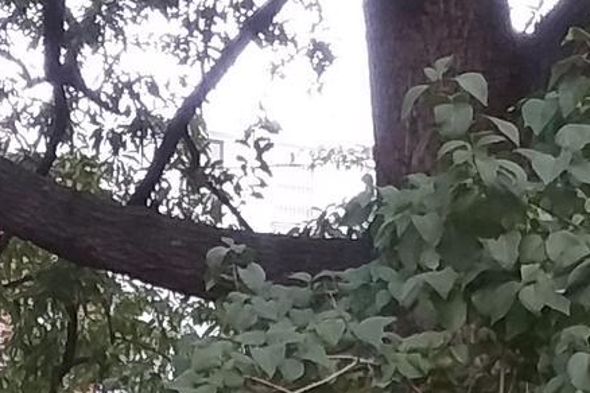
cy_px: 786
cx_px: 294
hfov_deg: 14.6
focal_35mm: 141
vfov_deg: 9.1
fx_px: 2311
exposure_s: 1/137
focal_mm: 2.47
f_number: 1.9
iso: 40
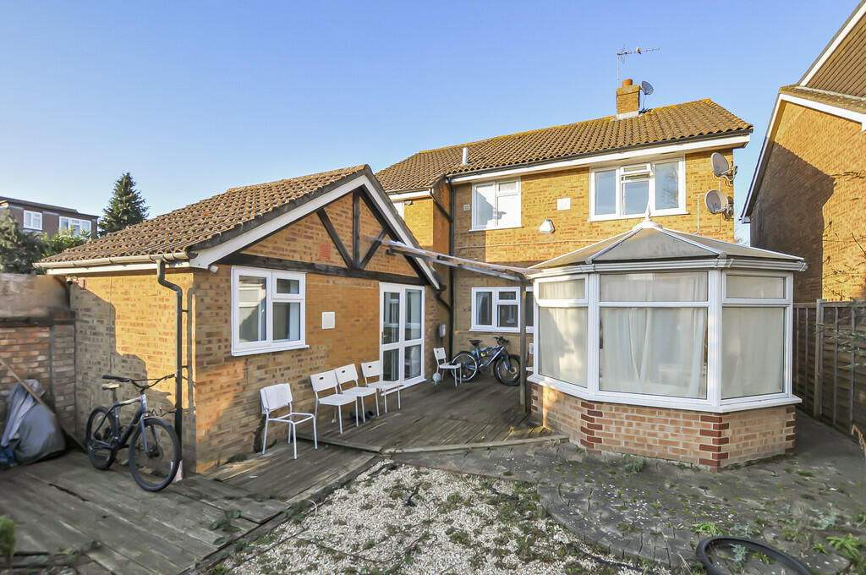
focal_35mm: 15
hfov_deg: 100.5
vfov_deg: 77.2
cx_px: 433
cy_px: 288
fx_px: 360
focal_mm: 10
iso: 200
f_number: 5.6
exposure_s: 1/250
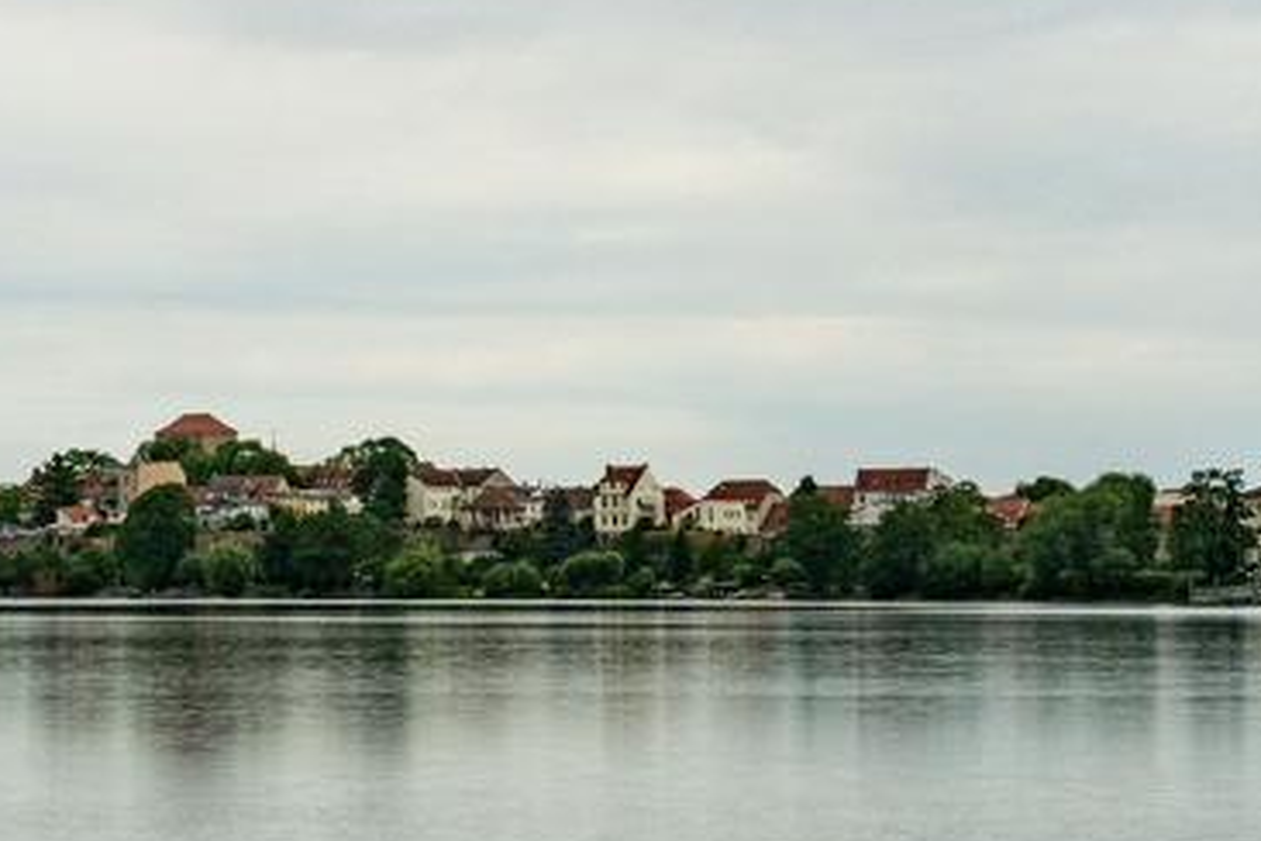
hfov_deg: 19.6
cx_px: 555
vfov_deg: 13.2
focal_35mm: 104
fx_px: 3643
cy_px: 365
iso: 1600
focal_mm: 48
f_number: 20
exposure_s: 1/1600
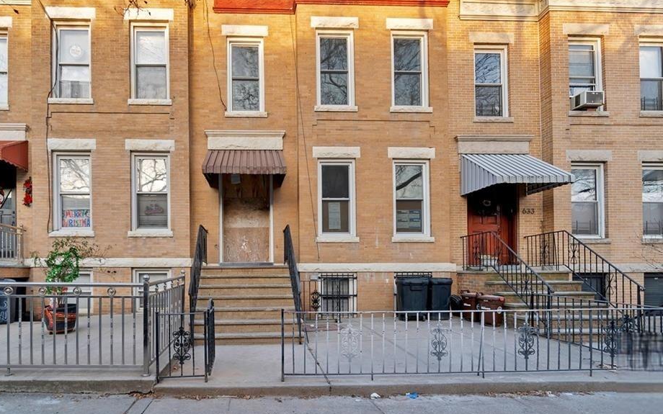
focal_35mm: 17
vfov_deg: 68.0
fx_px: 307
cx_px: 352
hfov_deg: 94.2
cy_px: 207
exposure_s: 1/8
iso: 100
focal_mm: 10
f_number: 9
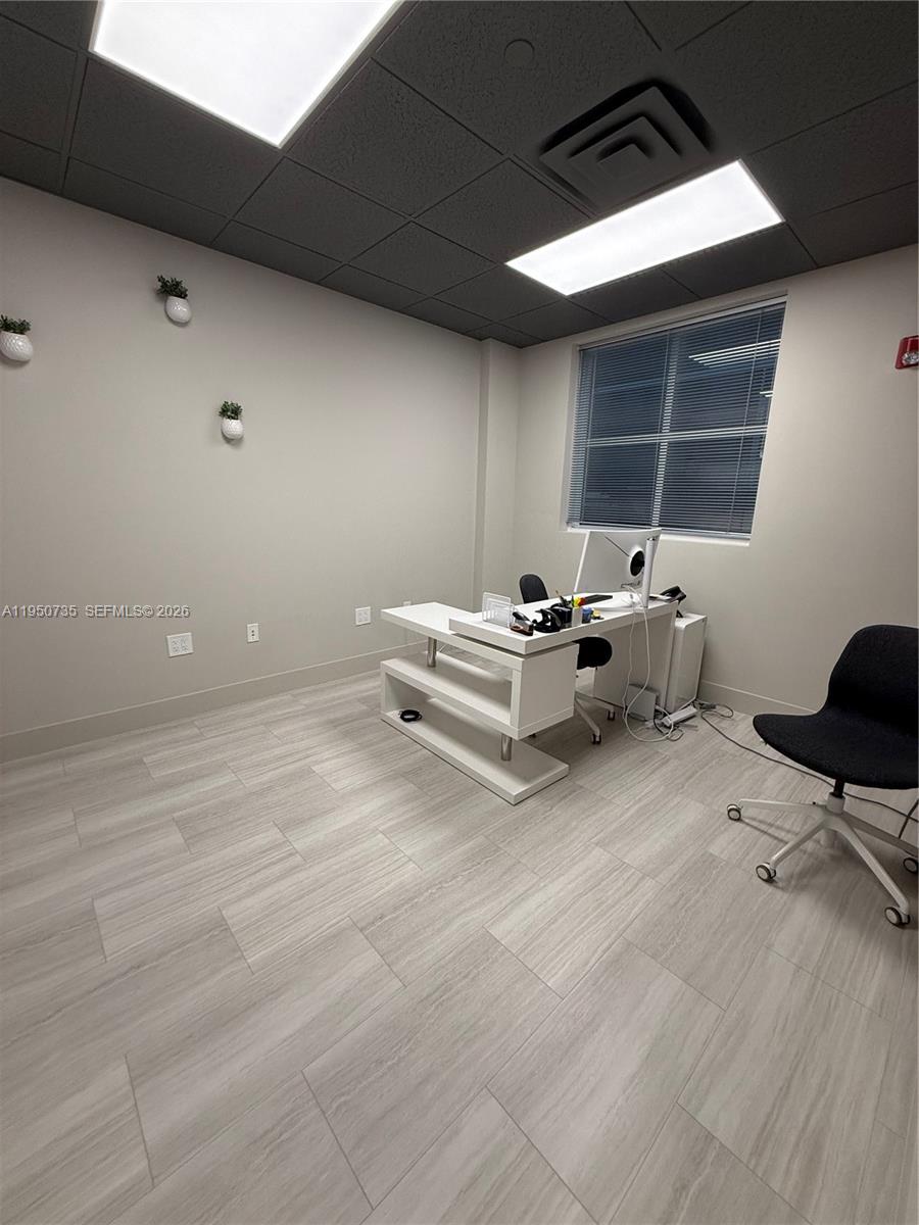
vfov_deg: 102.1
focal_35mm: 14
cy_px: 612
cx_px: 460
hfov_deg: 85.7
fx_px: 496
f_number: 2.2
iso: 160
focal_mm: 2.22
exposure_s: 1/120
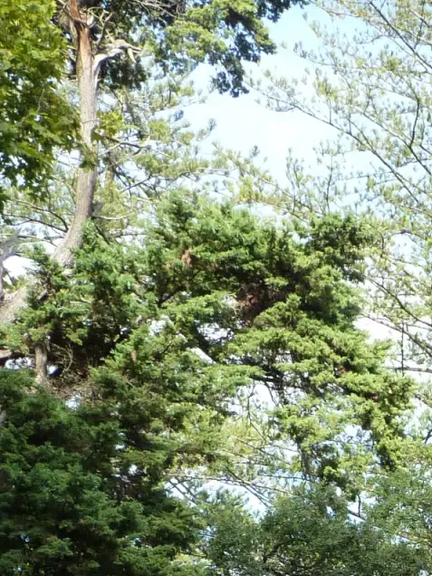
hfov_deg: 16.0
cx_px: 572
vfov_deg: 21.2
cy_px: 658
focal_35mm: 87
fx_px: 1448
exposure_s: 1/125
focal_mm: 4.8
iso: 125
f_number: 4
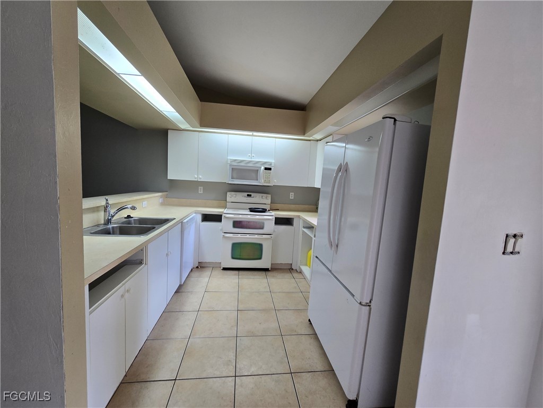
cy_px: 204
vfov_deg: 89.9
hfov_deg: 106.2
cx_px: 272
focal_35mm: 13
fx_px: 204
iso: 80
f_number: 2.2
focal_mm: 2.2
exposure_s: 1/60
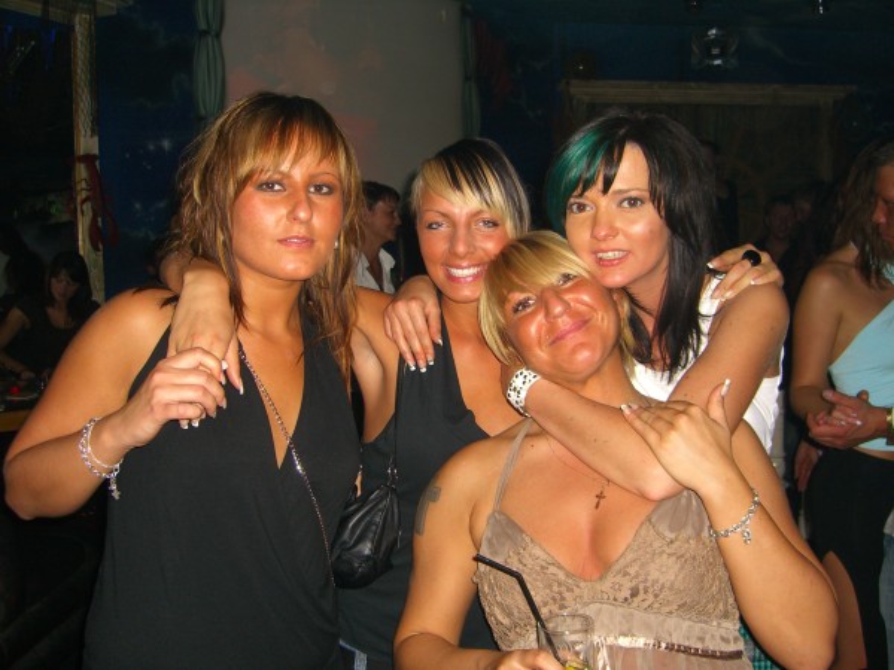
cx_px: 447
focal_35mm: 38
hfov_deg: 49.0
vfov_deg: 37.7
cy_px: 335
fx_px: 981
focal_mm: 7.9
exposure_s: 1/60
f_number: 2.8
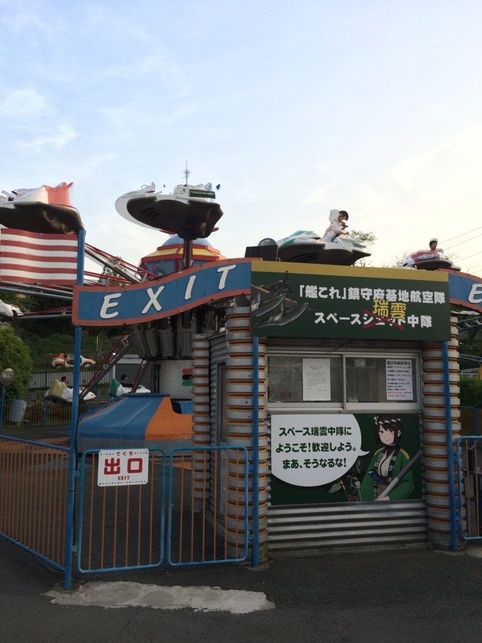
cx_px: 241
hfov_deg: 48.2
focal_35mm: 29
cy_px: 322
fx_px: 538
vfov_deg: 61.7
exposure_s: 1/120
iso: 50
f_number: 2.2
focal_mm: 4.15
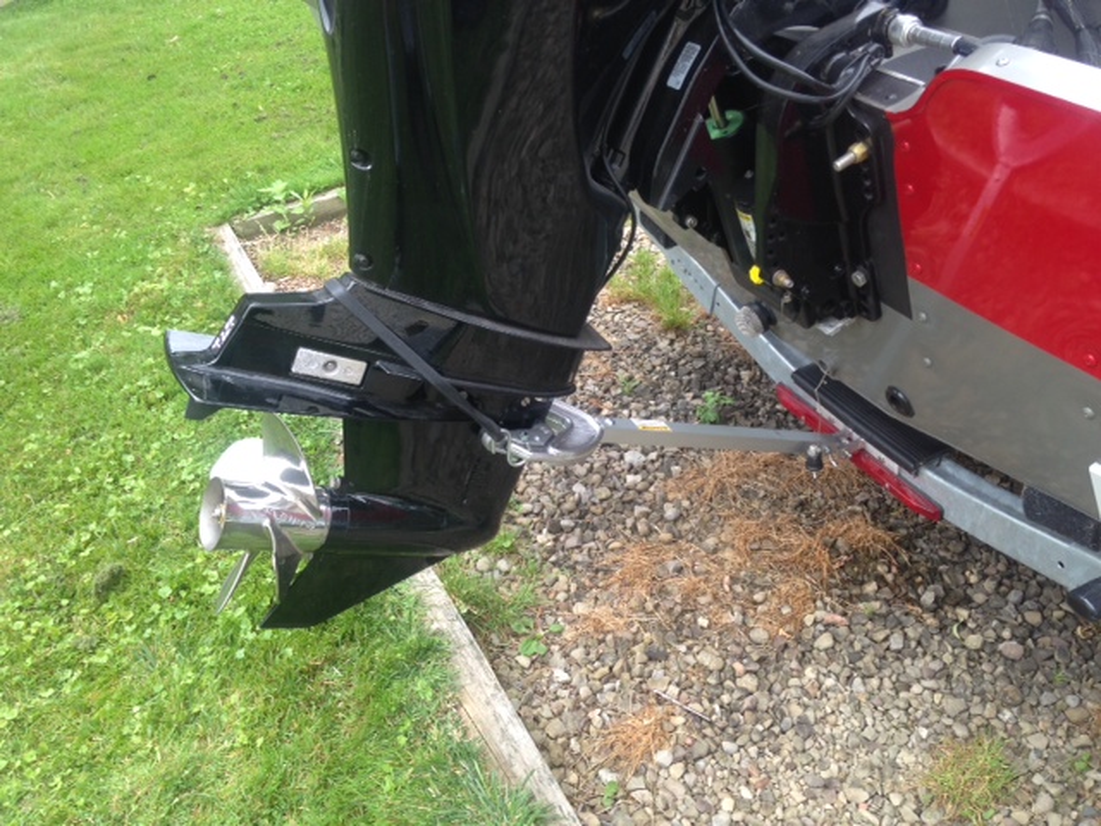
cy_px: 413
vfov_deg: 42.9
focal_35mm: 33
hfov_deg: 55.4
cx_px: 550
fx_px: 1050
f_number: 2.4
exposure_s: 1/208
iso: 50
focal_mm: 4.12
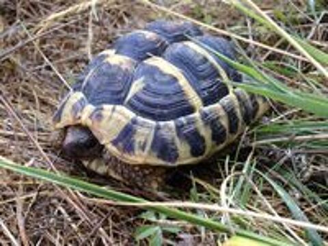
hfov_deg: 52.6
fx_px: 332
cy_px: 123
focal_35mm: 35
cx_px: 164
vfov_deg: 40.7
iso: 64
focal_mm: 4.28
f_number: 2.4
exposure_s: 1/120
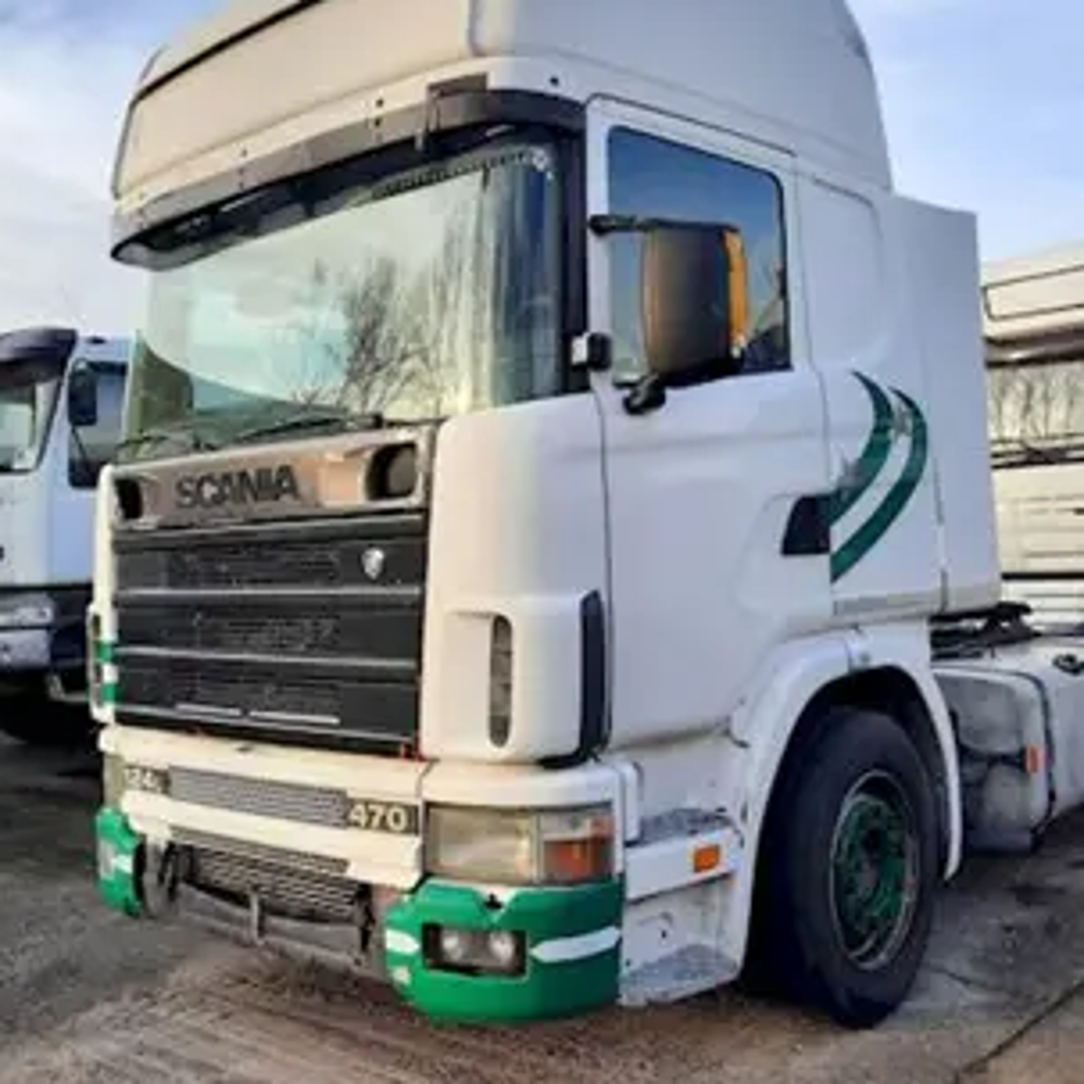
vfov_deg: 47.0
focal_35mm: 35
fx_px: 1240
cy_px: 444
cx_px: 601
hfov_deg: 47.1
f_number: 2
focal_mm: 4.6
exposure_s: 1/267
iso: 32
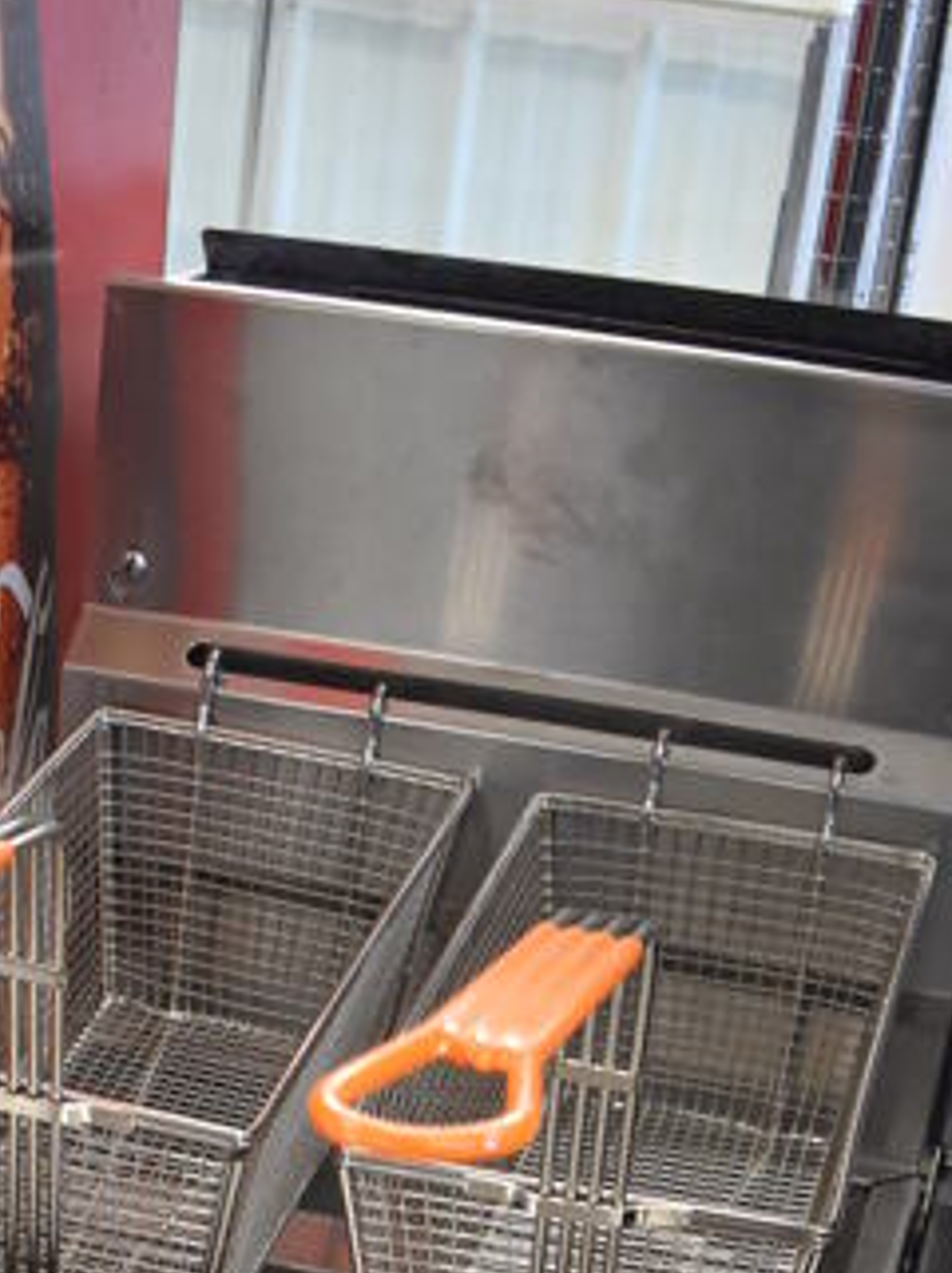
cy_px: 1652
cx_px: 194
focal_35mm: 74
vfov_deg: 23.4
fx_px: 2719
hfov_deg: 19.7
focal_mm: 18
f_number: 3.5
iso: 1600
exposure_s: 1/125
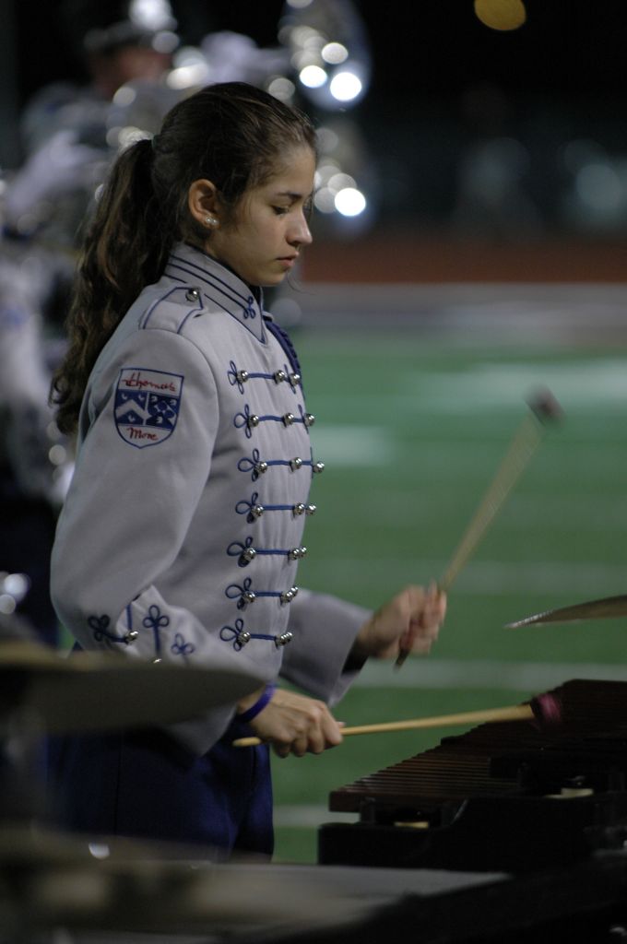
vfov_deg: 6.9
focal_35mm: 300
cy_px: 472
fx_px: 7858
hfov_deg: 4.6
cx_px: 314
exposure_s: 1/60
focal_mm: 200
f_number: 2.8
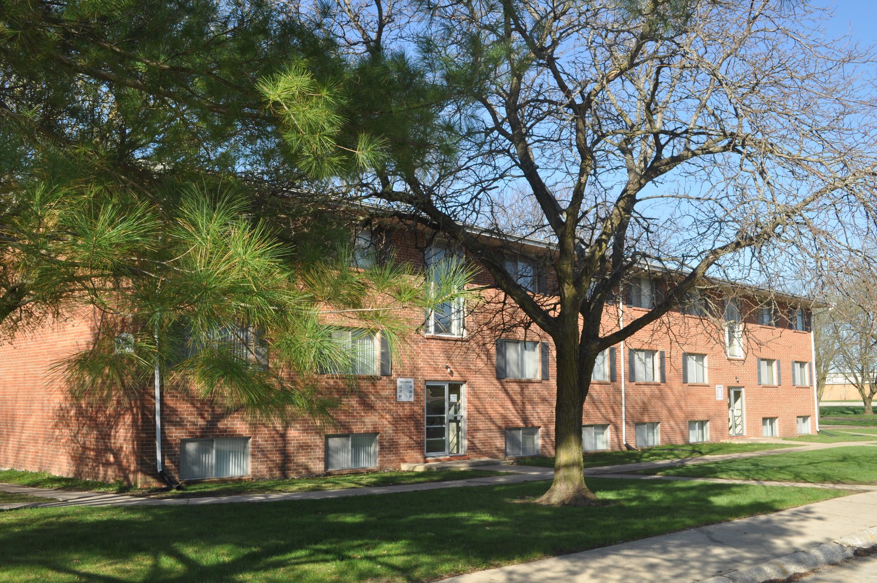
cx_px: 438
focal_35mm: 36
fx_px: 876
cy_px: 292
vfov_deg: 36.8
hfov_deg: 53.2
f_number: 8
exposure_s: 1/250
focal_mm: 24
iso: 200
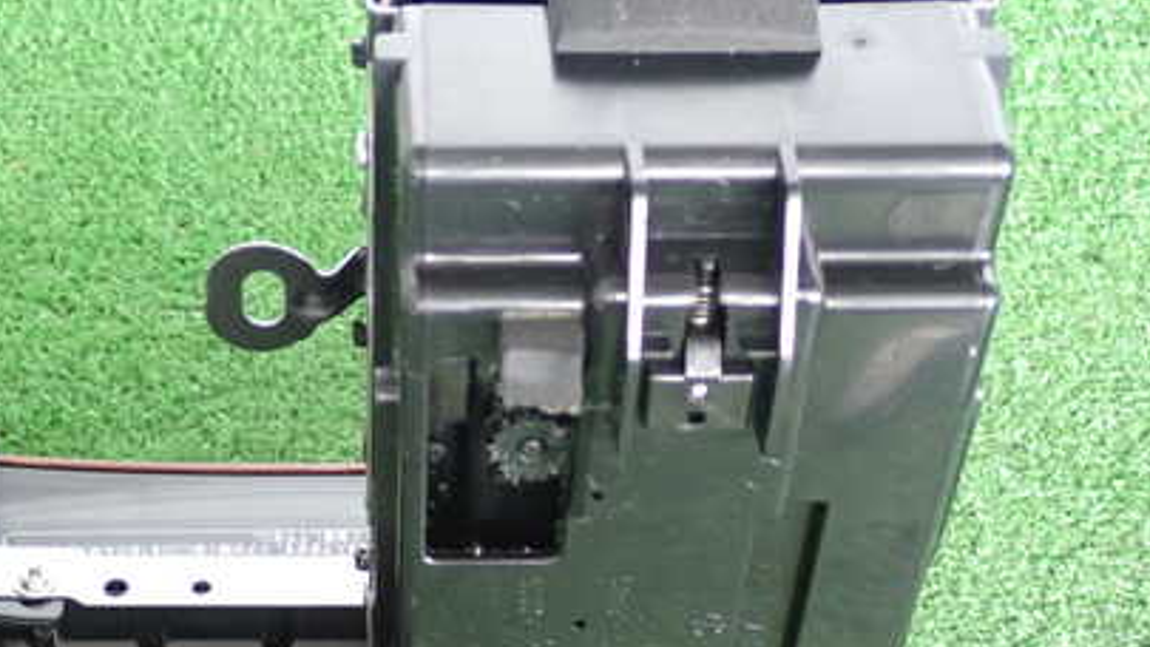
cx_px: 378
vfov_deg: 16.9
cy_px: 477
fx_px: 2165
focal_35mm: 71
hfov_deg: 29.5
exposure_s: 1/40
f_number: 2.9
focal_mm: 7.84
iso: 400
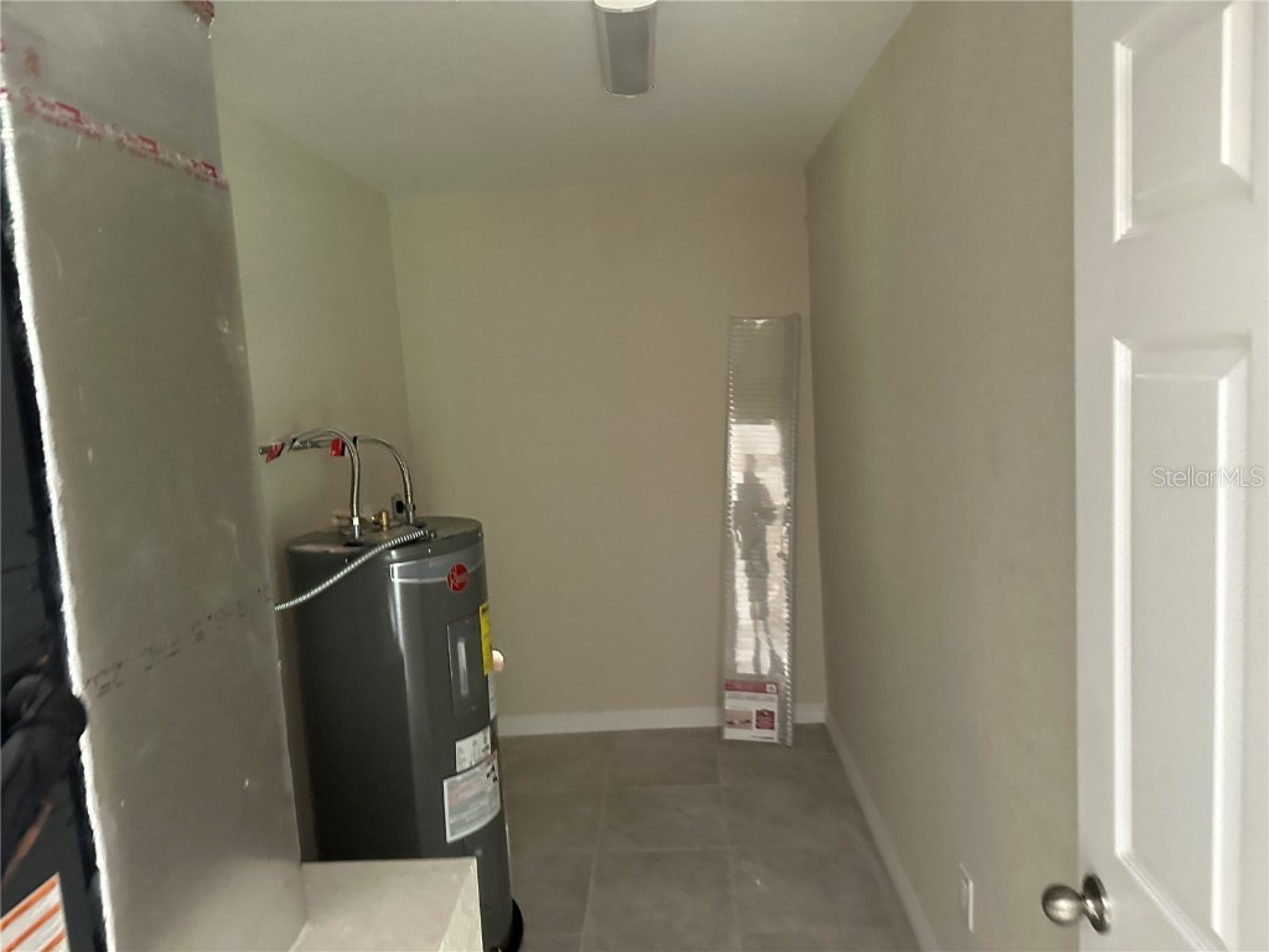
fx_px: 880
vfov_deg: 56.8
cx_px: 634
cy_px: 476
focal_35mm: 24
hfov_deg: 71.6
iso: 800
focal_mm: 6.86
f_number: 1.78
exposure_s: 1/60
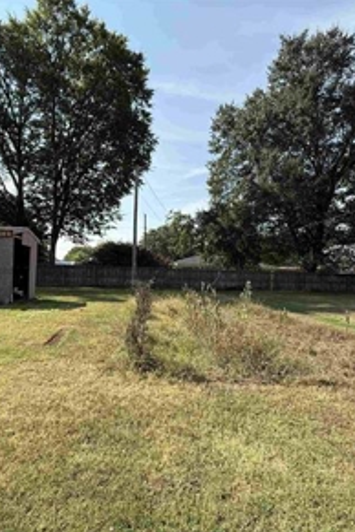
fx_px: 296
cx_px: 170
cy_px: 272
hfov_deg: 61.9
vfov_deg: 84.0
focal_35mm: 20
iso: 64
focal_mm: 2.22
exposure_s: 1/1259
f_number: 2.2
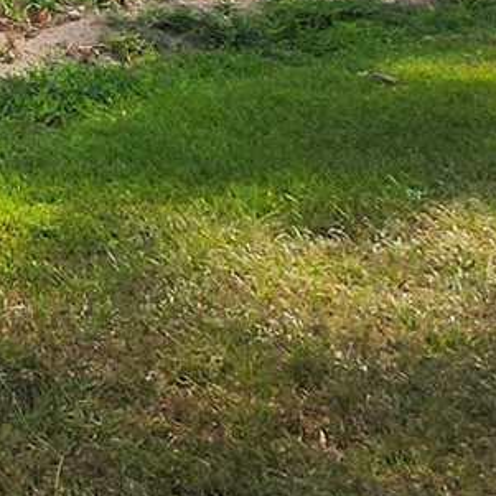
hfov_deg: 12.5
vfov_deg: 16.1
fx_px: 1427
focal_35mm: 88
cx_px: -857
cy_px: -447
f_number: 2.2
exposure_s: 1/2456
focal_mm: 2.2
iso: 50
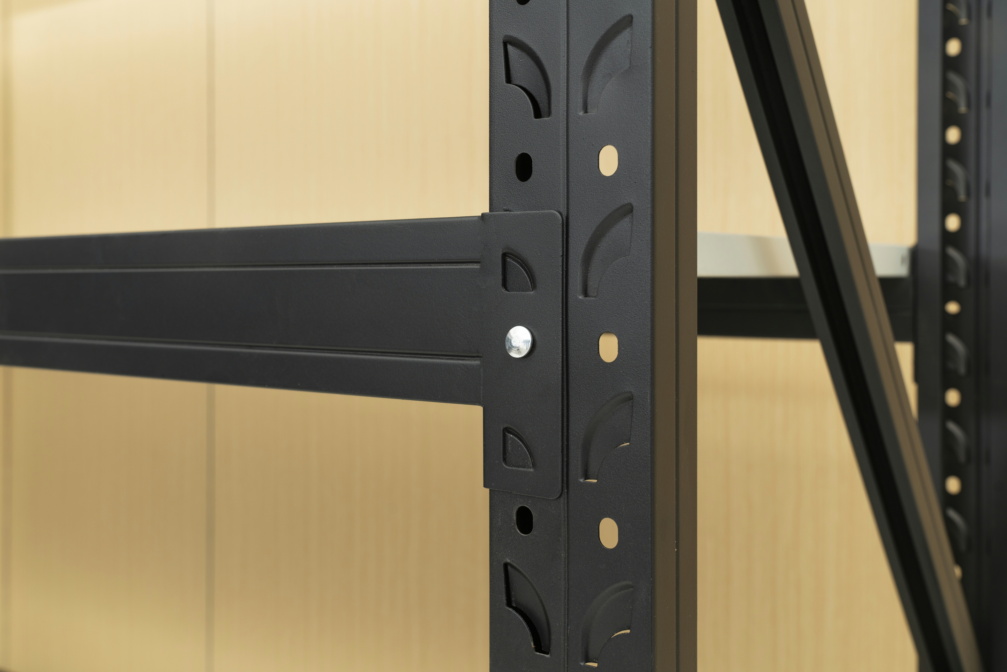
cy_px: 336
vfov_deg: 33.4
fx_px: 1119
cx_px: 504
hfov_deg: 48.5
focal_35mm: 40
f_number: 7.1
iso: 125
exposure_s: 1/125
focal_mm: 40
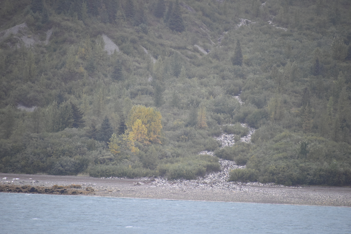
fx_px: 2925
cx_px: 176
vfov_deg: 4.6
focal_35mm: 300
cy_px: 117
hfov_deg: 6.9
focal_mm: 300
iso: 3200
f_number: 5.6
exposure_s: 1/640
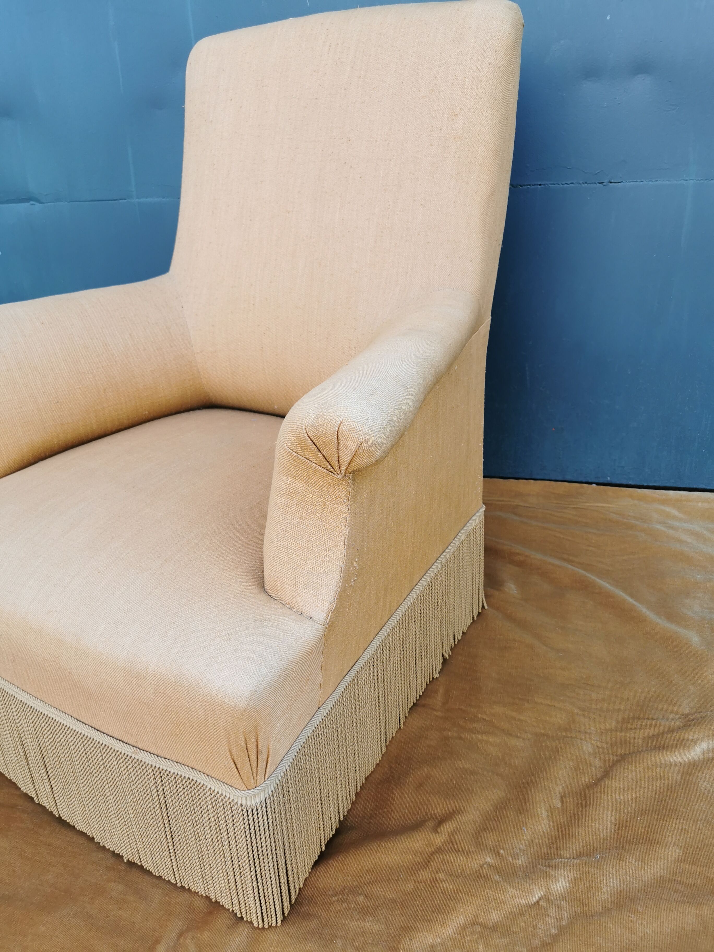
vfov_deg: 65.3
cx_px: 357
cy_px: 476
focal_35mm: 27
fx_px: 743
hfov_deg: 51.4
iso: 50
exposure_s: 1/411
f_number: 1.6
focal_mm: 5.56
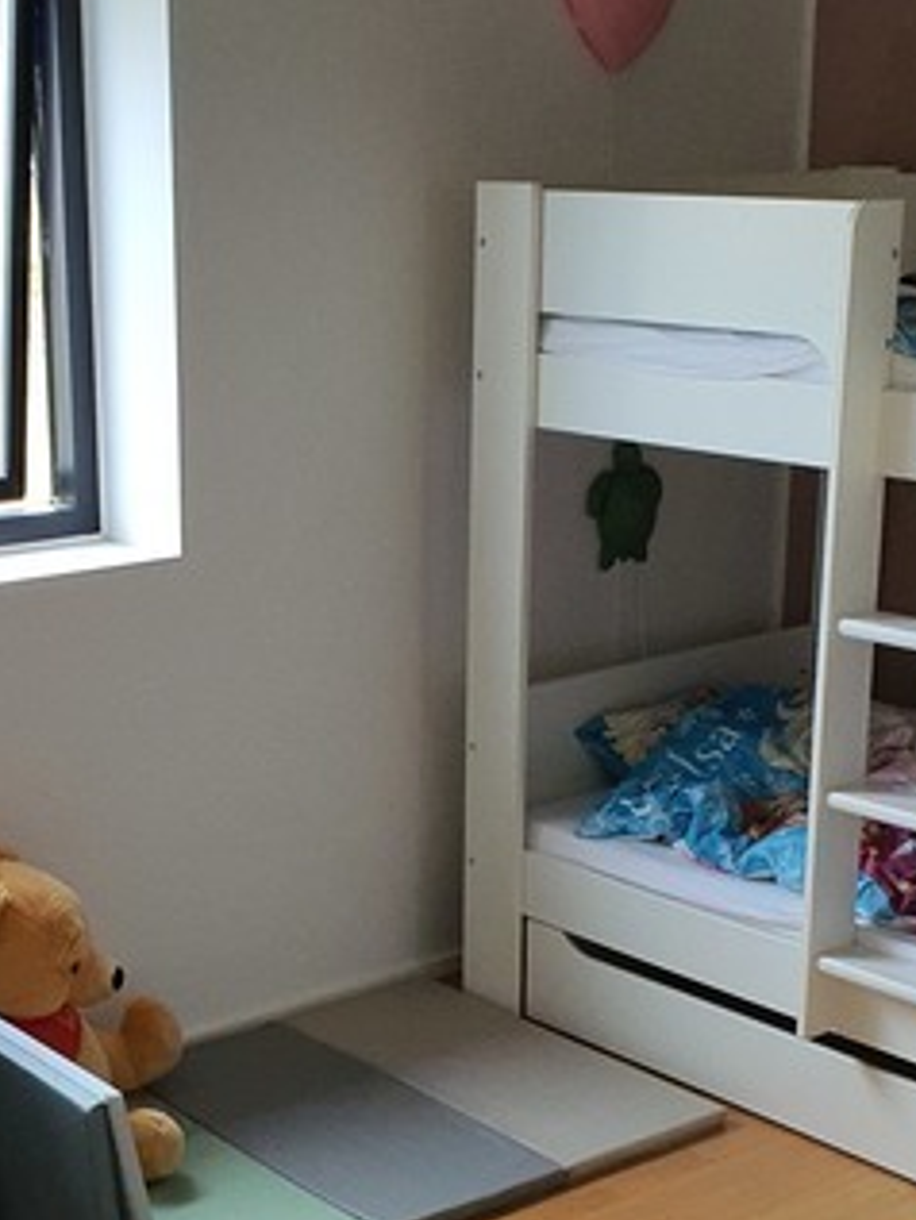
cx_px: 296
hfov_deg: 23.2
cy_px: 797
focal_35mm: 63
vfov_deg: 30.5
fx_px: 2221
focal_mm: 4.3
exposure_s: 1/100
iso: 160
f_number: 2.4
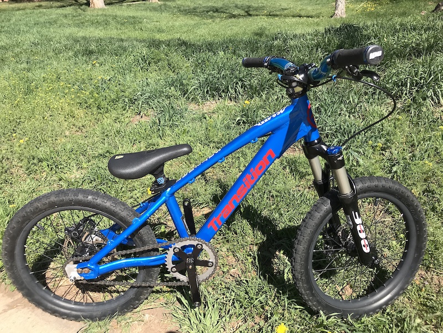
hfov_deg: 63.4
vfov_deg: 49.7
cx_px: 222
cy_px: 166
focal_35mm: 28
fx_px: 358
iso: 20
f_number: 1.8
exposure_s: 1/1330
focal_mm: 3.99
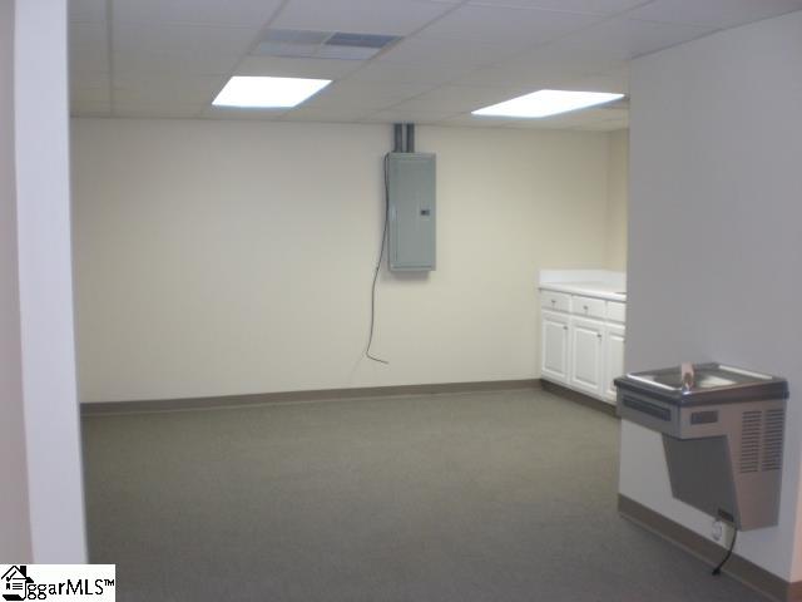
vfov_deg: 37.7
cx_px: 401
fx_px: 880
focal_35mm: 38
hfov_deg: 49.0
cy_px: 301
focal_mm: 6.3
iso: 200
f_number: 3.1
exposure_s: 1/60
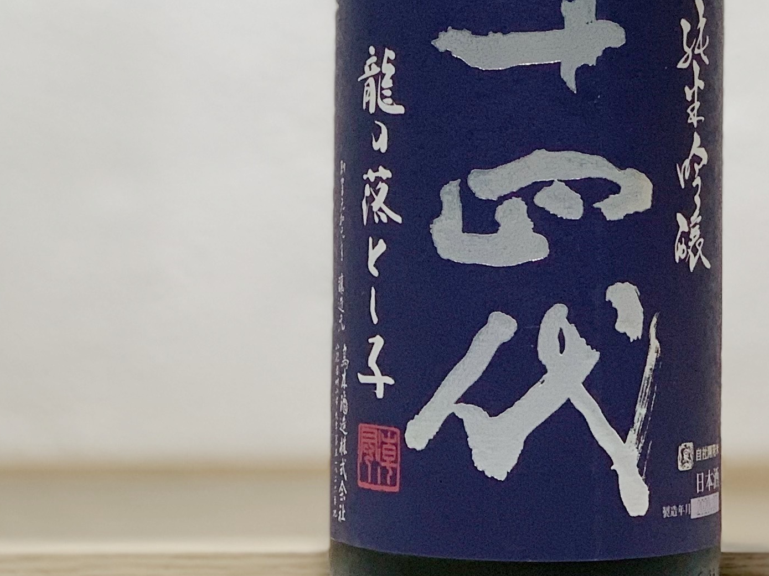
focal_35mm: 151
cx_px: 519
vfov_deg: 9.7
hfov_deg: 13.1
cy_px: -111
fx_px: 3354
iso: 80
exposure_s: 1/50
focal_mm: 6
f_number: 2.4
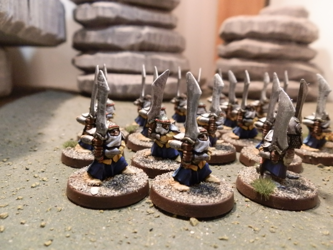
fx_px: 269
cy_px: 125
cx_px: 166
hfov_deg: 63.4
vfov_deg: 49.7
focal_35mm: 28
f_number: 3.1
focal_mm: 5
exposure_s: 1/60
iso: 400
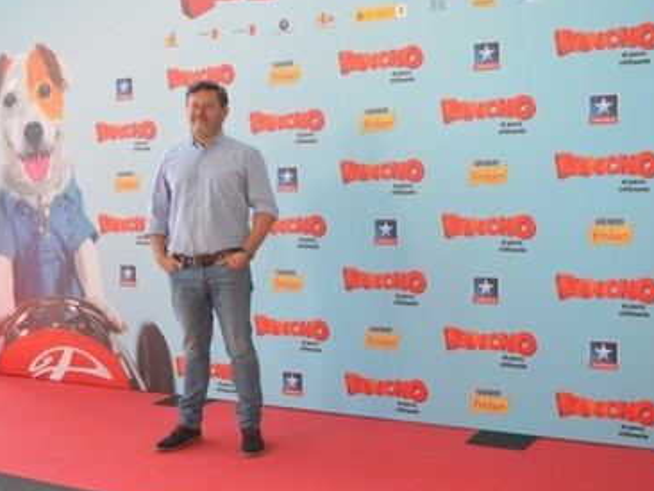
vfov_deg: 31.5
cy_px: 259
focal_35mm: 46
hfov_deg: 41.2
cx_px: 338
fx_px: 870
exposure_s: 1/100
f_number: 5
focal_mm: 26
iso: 400
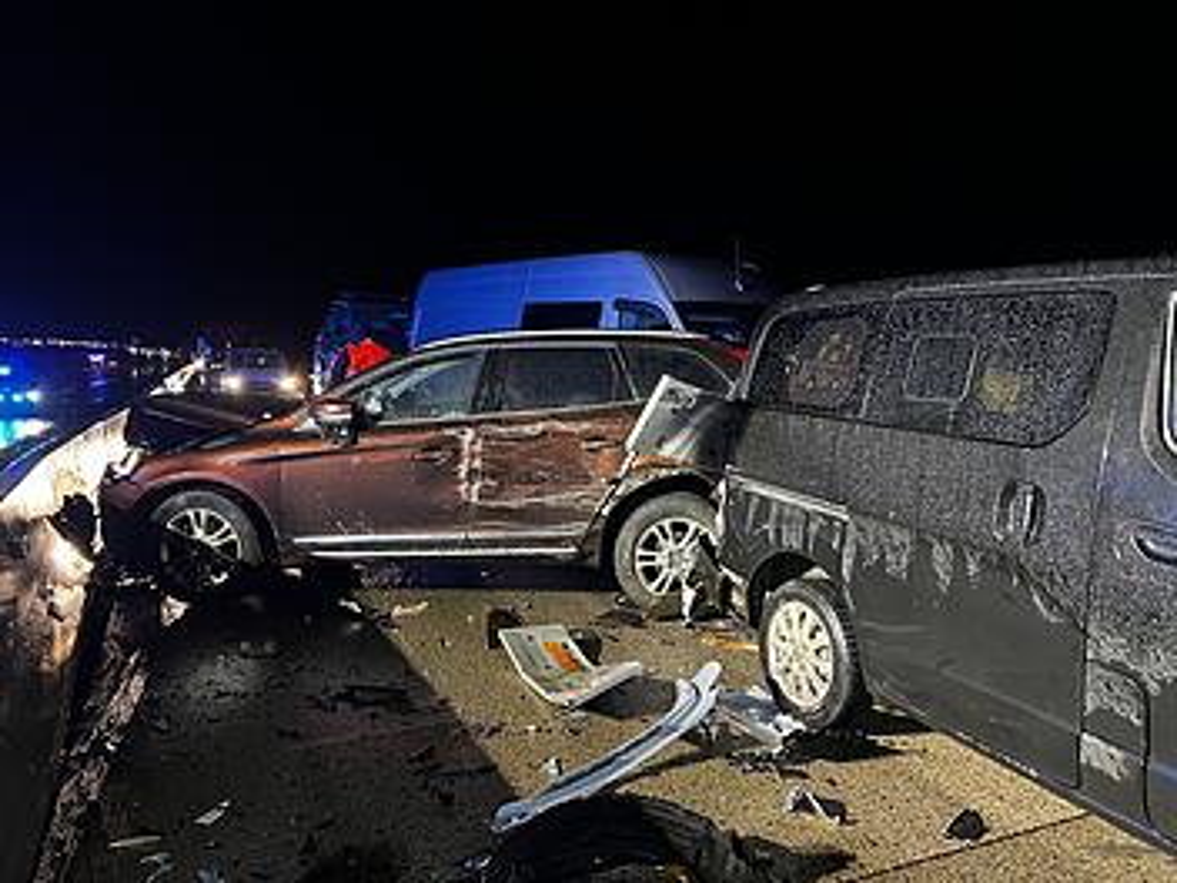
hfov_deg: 67.3
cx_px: 588
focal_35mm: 26
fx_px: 884
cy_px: 442
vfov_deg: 53.1
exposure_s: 1/36
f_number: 1.5
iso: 500
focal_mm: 5.7
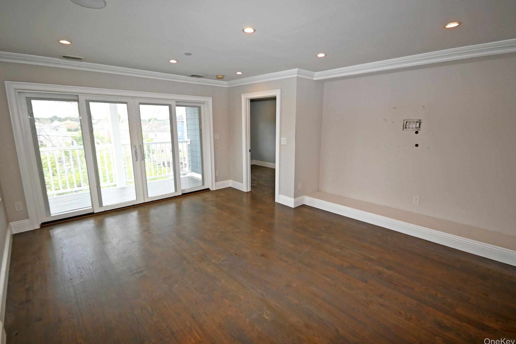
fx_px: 229
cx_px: 263
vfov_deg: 73.7
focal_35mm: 16
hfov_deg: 96.7
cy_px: 165
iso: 200
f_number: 5.6
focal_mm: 10
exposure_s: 1/125
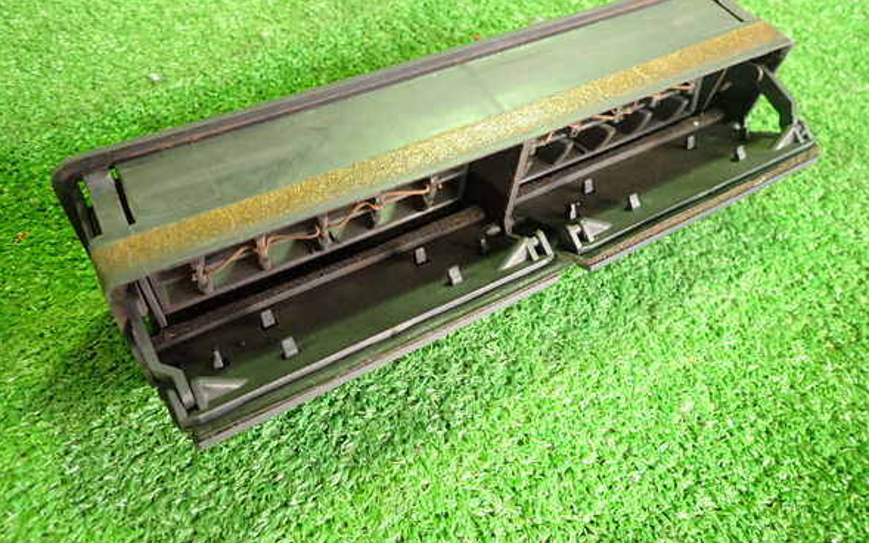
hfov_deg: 68.4
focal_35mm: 27
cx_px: 428
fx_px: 639
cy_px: 245
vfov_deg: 46.0
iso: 400
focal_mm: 4.5
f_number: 2
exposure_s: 1/30
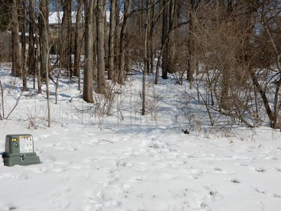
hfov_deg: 33.8
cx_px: 140
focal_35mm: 57
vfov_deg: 25.7
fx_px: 463
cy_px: 106
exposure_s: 1/1250
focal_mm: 10.2
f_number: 4.5
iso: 80
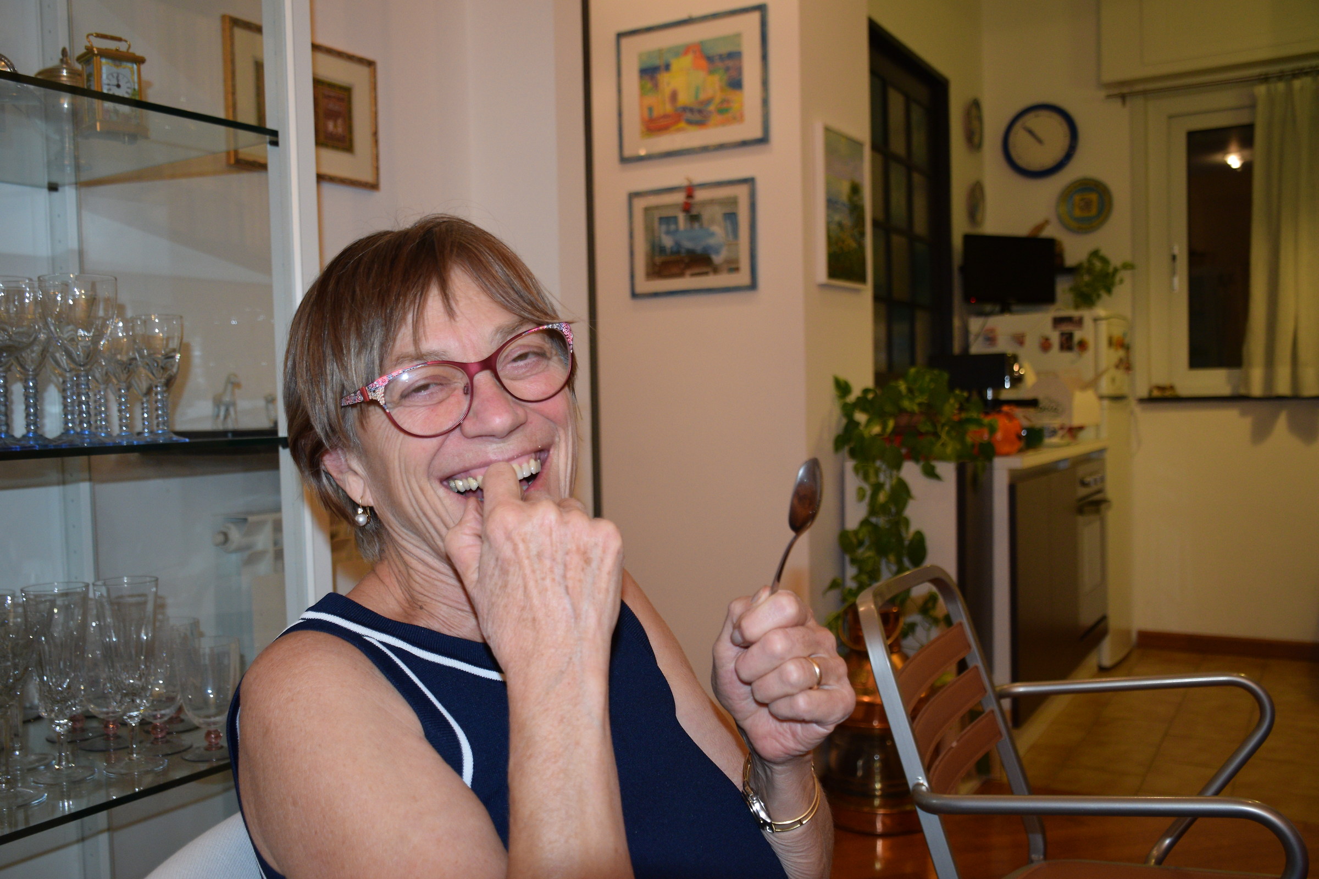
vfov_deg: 38.4
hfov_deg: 55.1
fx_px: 1264
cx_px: 660
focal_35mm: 34
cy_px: 440
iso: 900
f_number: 3.8
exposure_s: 1/60
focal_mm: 23
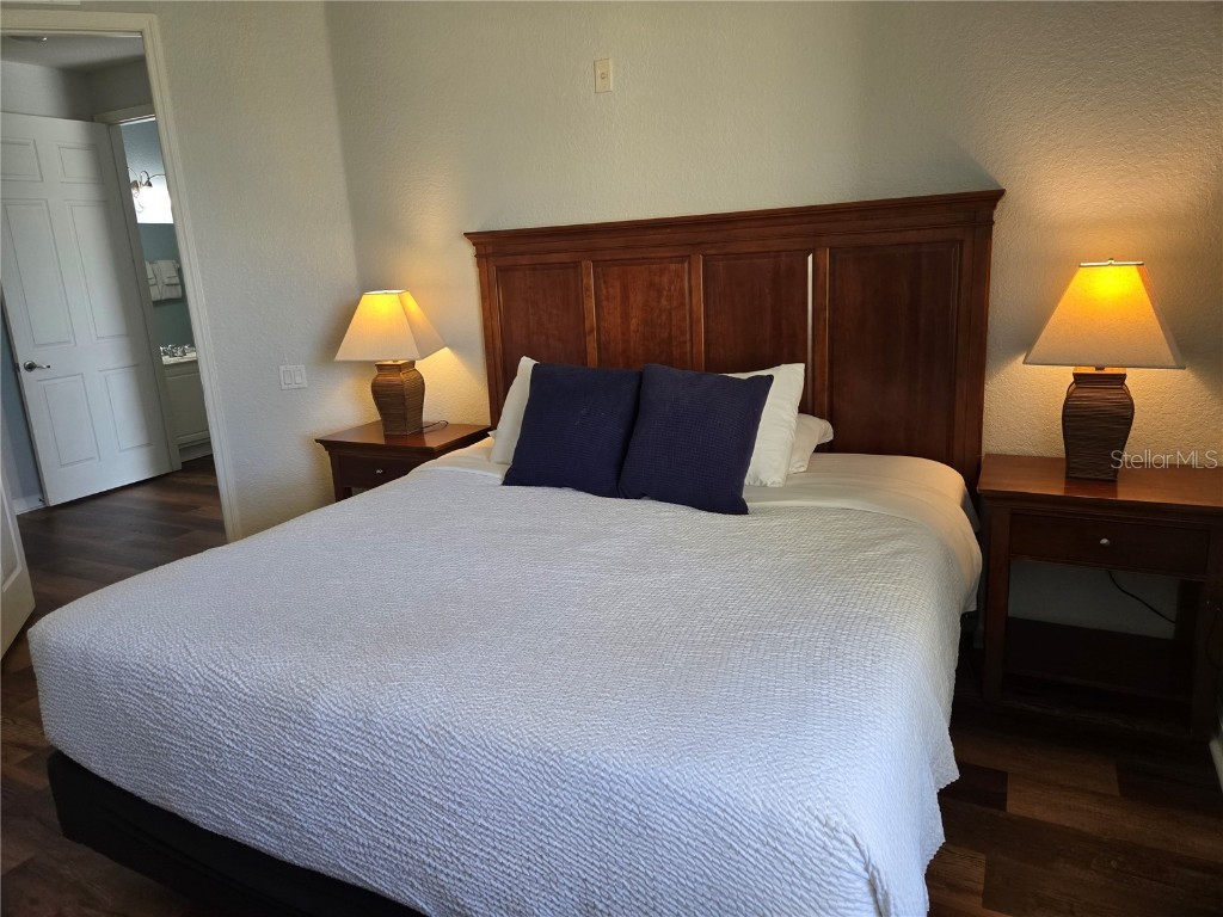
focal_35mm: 23
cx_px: 612
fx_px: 813
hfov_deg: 73.9
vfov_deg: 58.9
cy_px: 458
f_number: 1.8
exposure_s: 1/120
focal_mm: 5.4
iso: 125
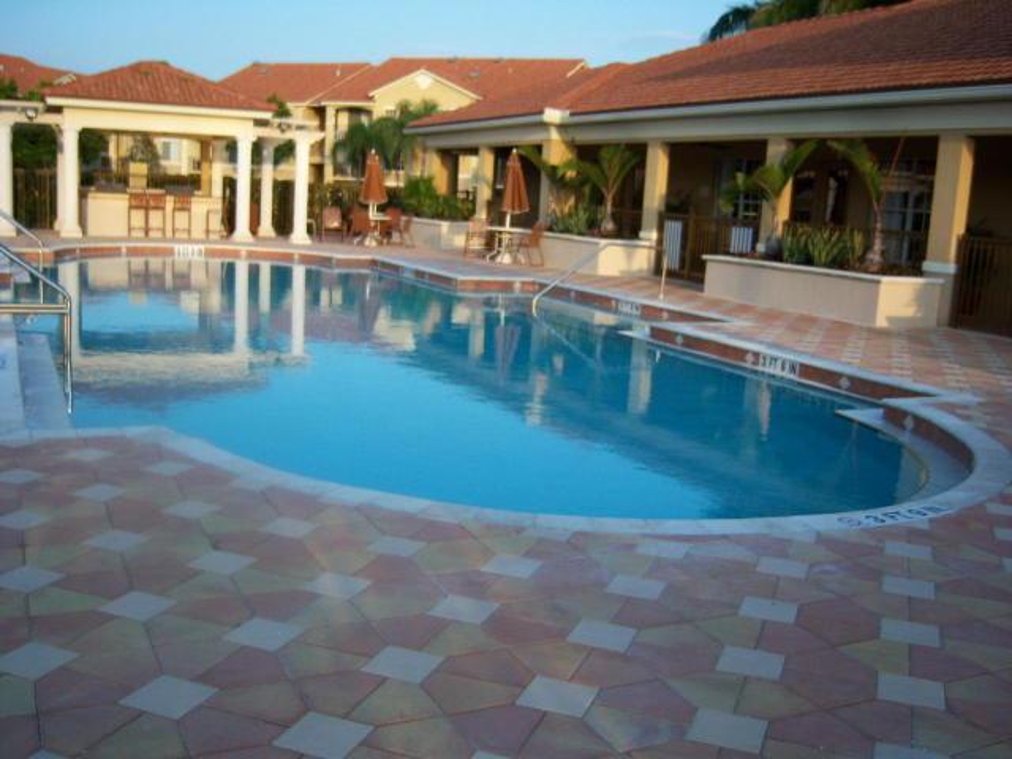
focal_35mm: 36
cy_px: 380
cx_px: 506
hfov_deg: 51.4
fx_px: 1052
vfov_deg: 39.7
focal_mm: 7.5
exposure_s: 1/500
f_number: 2.8
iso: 80
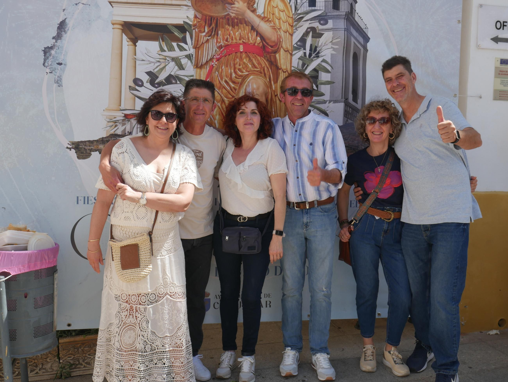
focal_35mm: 40
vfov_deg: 36.0
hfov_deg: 46.8
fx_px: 587
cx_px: 254
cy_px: 191
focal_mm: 20
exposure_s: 1/160
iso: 200
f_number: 11
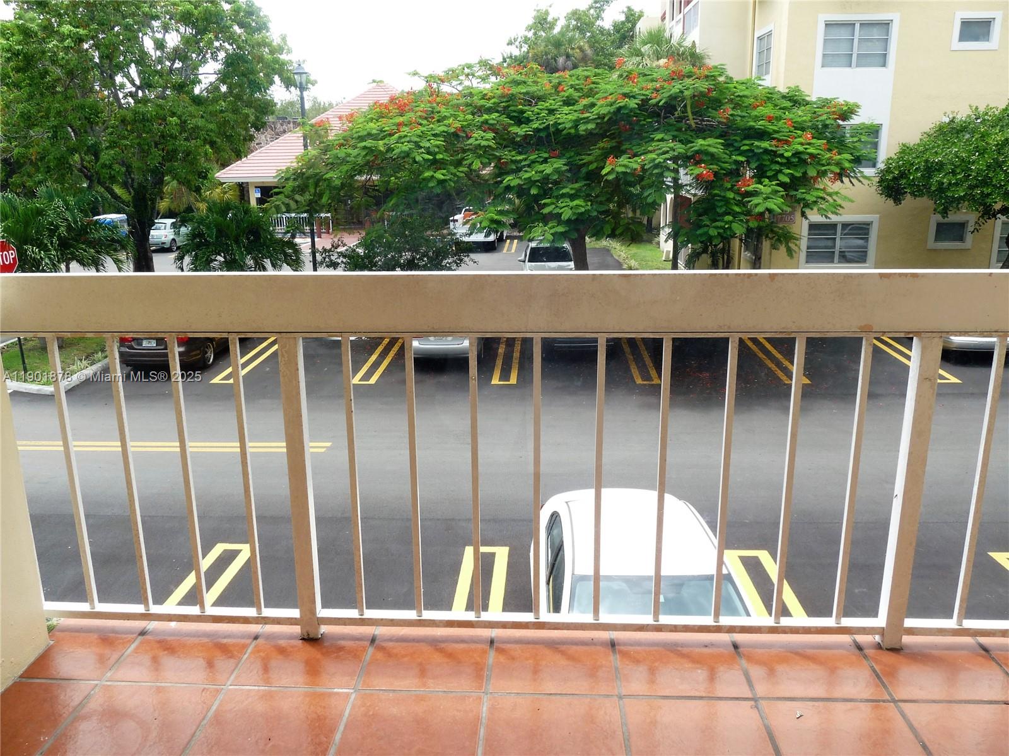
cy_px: 378
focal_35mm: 27
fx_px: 787
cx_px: 504
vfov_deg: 51.3
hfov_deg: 65.3
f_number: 4
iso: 100
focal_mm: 4.8
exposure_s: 1/200
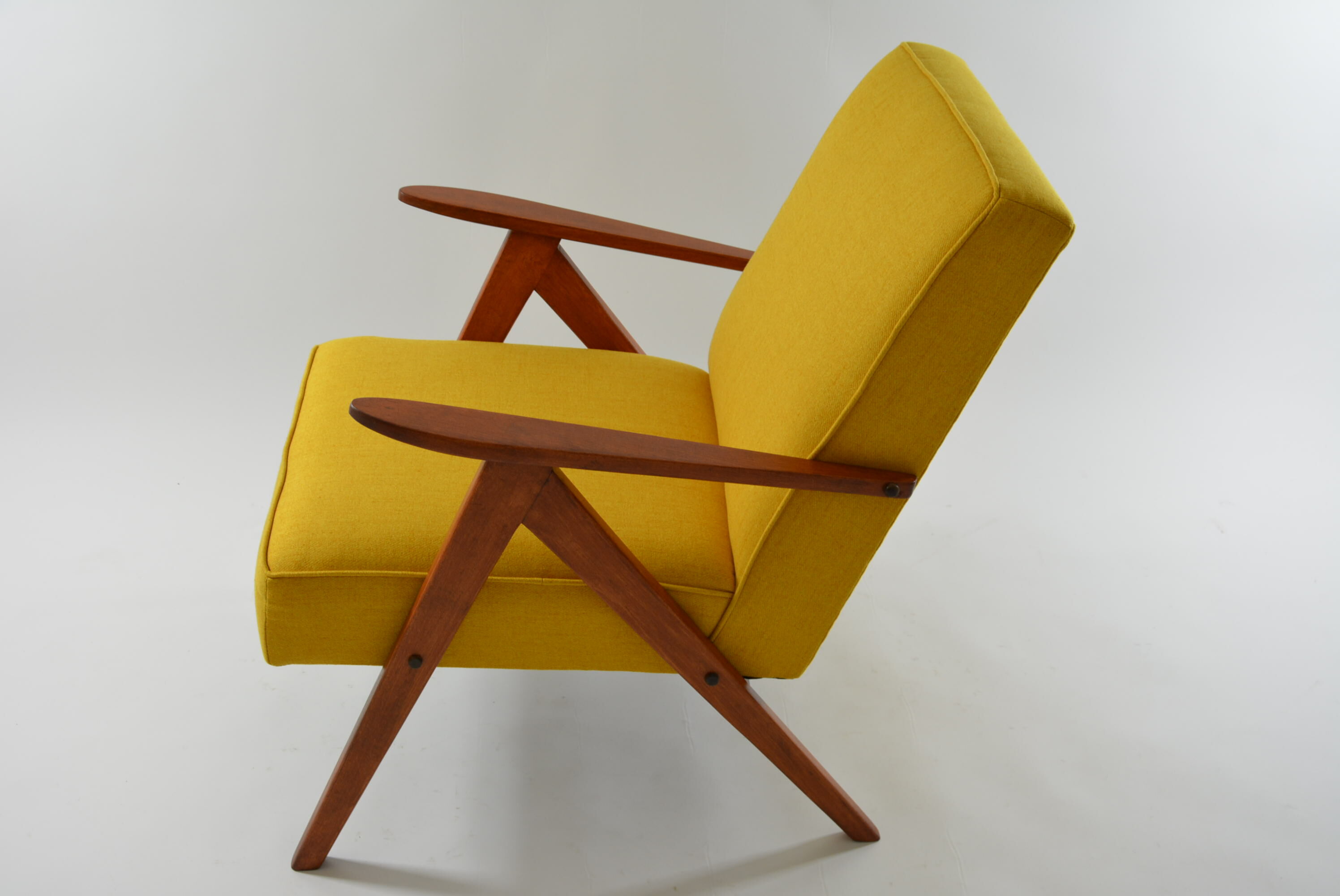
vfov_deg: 29.9
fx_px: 1676
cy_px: 448
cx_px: 670
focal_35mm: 45
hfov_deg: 43.6
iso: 400
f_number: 6.3
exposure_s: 1/60
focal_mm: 30
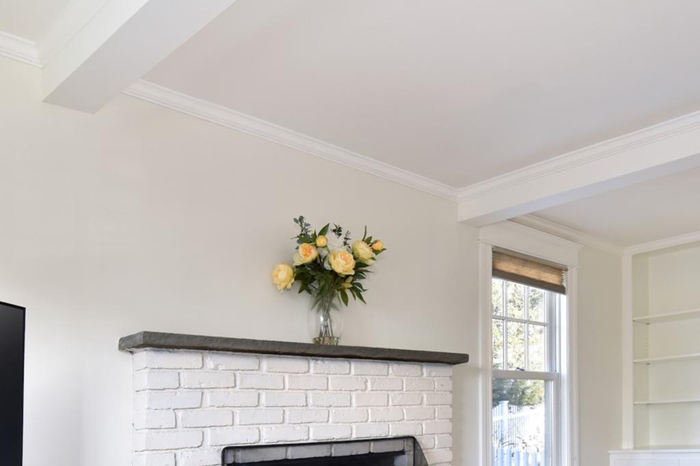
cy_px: 408
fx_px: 641
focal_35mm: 33
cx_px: 459
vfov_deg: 37.6
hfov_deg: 56.2
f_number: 8
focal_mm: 11
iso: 640
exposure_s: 1/20
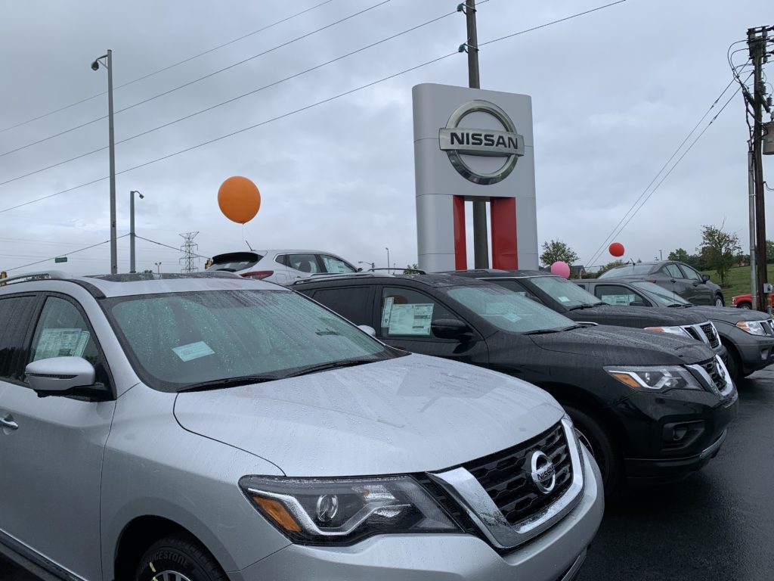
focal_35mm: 26
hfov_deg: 67.3
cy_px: 290
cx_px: 387
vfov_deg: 53.1
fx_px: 581
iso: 25
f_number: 1.8
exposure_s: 1/894
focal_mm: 4.25
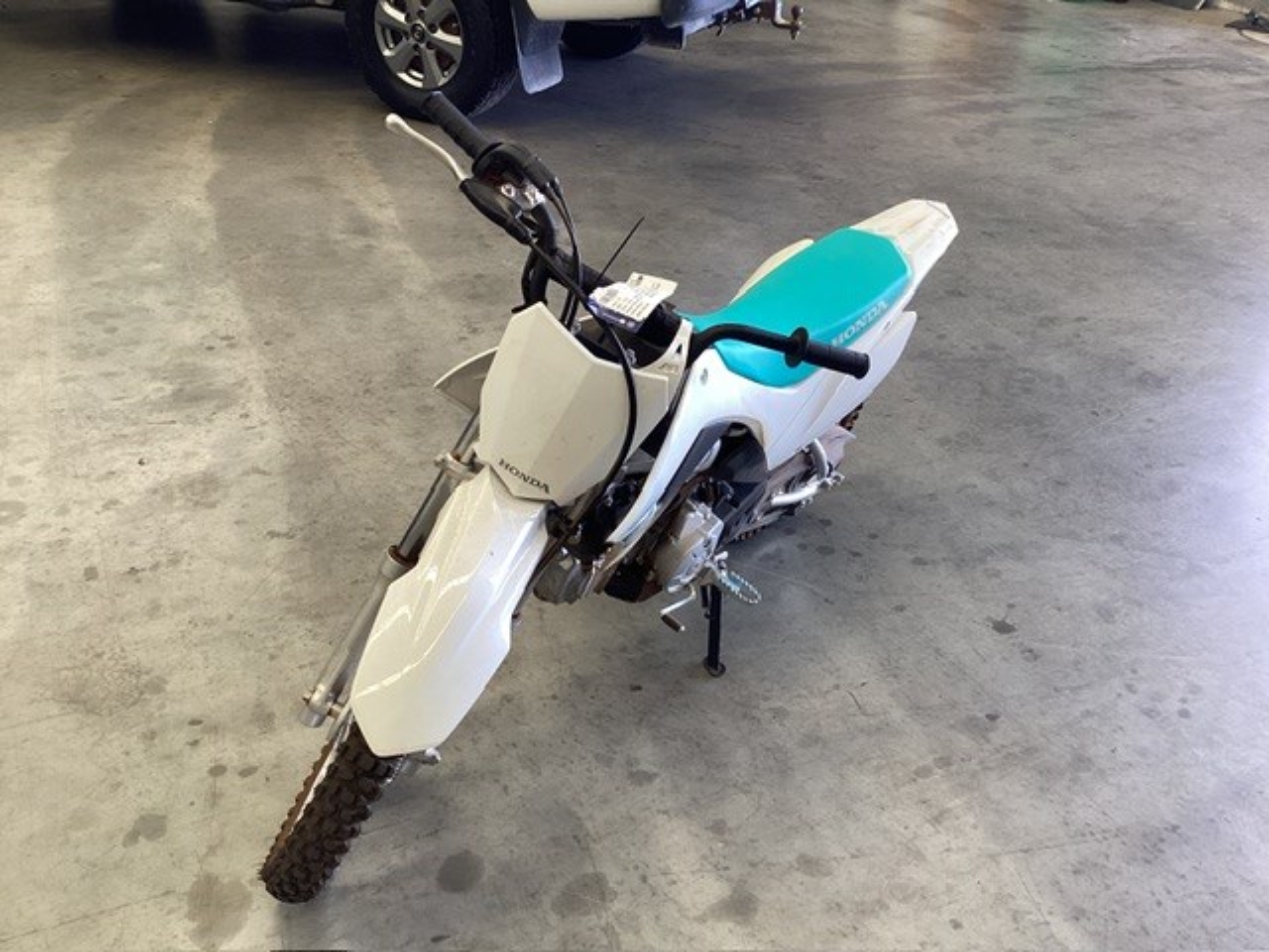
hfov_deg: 58.4
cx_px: 634
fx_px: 1136
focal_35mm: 31
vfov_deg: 45.4
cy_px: 476
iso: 80
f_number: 2.4
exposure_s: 1/120
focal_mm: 3.3
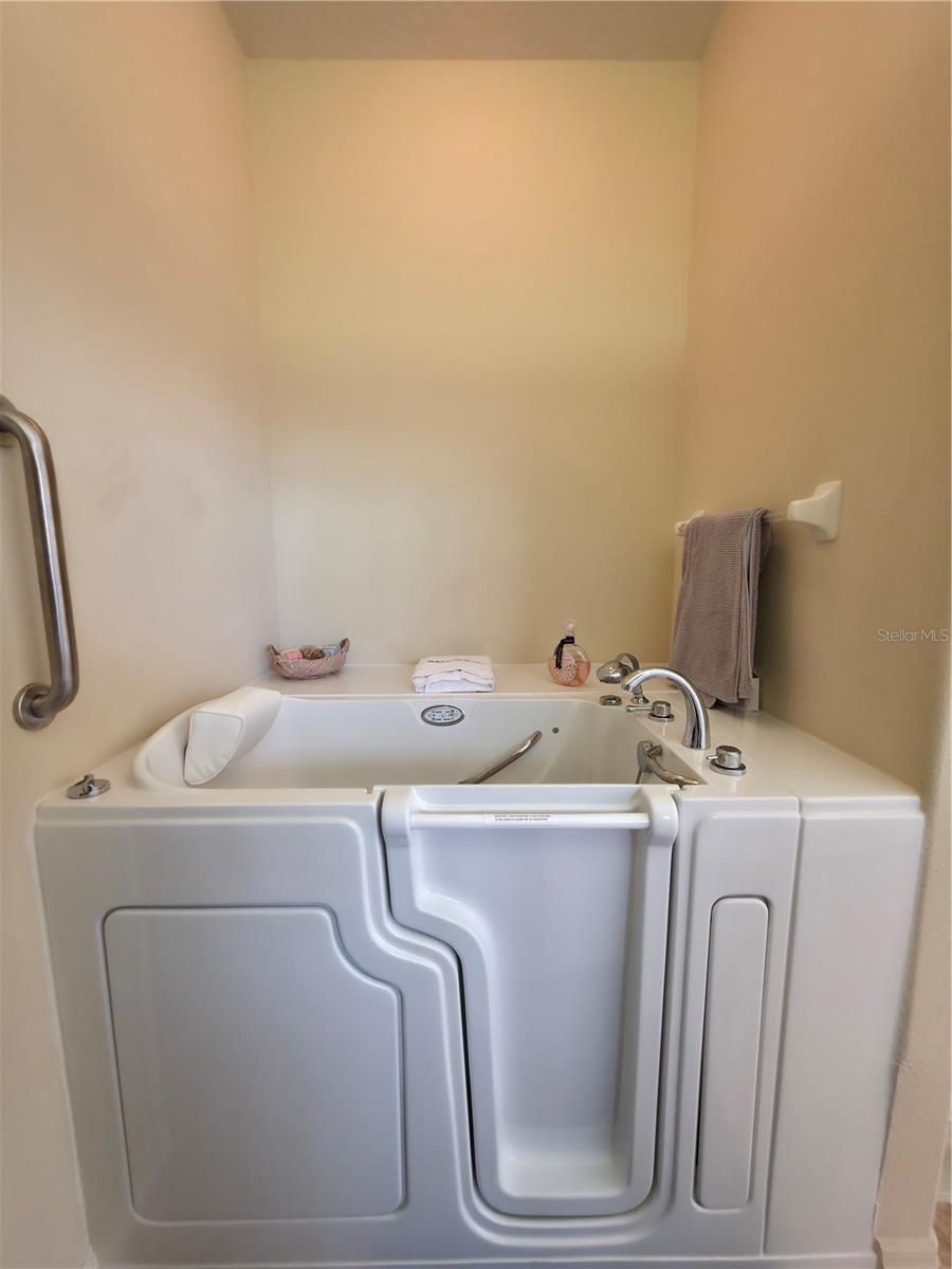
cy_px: 634
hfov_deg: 89.9
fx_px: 477
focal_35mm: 13
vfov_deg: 106.2
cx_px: 476
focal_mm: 2.2
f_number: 1.9
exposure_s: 1/30
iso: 160
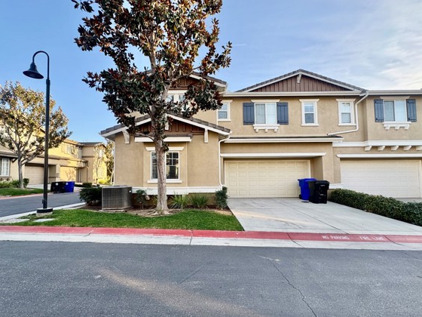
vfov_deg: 78.0
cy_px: 167
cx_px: 203
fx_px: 195
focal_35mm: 16
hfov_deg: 94.5
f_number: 2.2
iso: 40
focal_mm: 2.22
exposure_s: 1/164
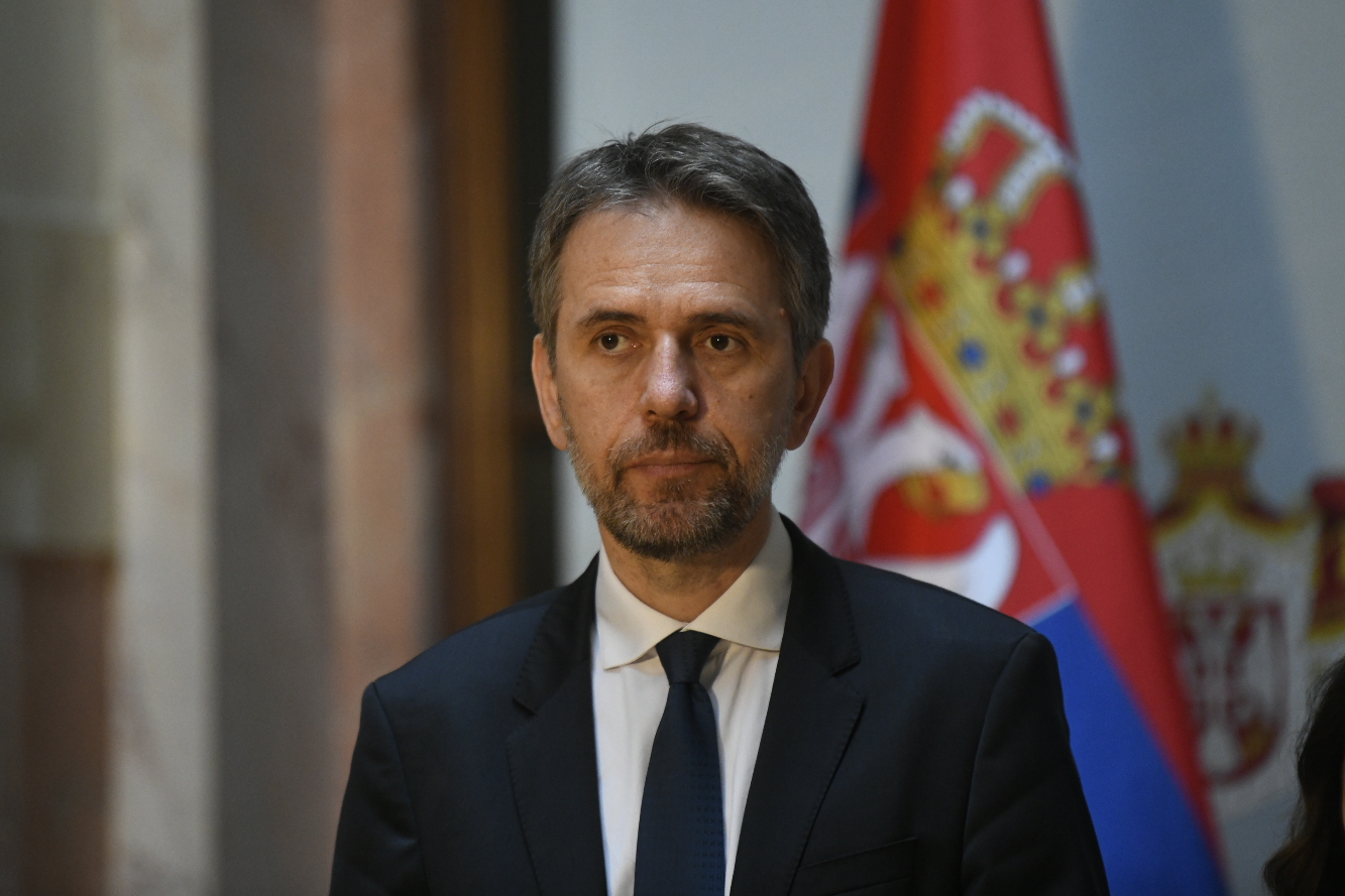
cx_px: 620
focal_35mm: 243
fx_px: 9079
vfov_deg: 5.7
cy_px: 353
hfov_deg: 8.5
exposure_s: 1/250
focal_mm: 200
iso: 3200
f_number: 2.8
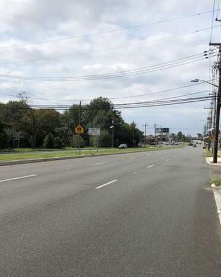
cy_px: 141
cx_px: 128
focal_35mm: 47
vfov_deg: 39.5
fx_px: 384
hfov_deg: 32.0
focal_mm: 4
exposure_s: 1/3745
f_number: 1.8
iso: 25
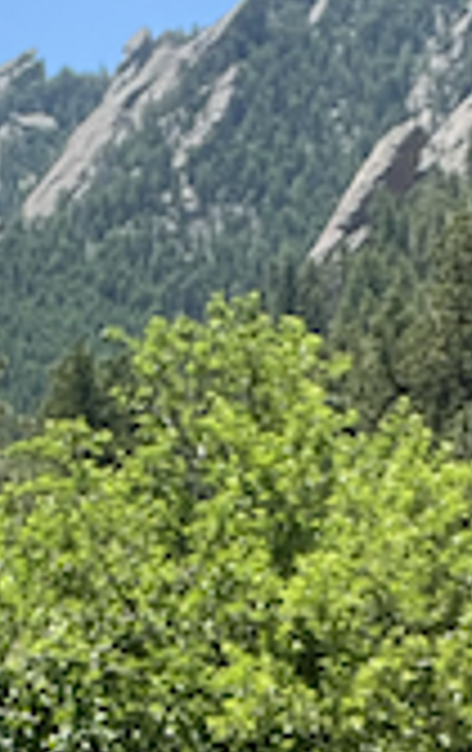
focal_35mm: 114
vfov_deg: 17.2
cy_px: 955
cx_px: 355
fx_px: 2336
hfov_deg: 11.5
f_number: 2.2
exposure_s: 1/241
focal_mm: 2.71
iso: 32
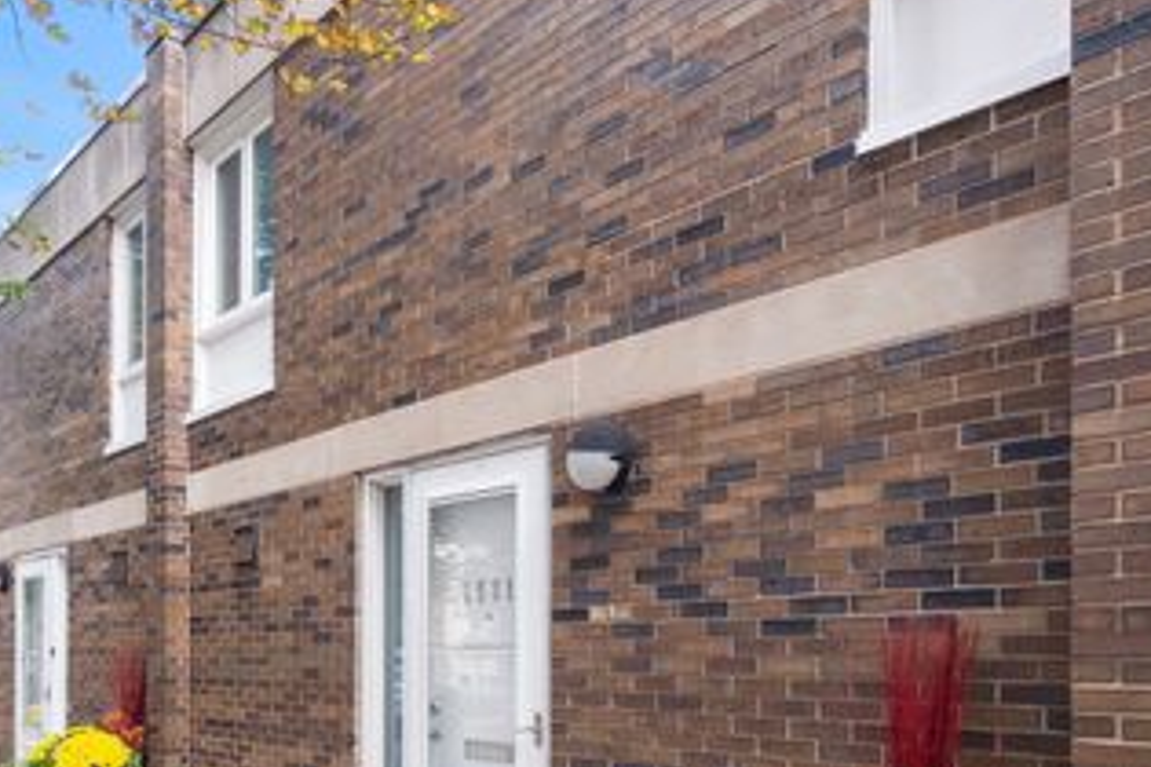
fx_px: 863
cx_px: 471
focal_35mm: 27
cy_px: 495
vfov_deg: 47.3
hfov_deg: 66.9
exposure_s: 1/250
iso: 1600
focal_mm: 17
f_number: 8
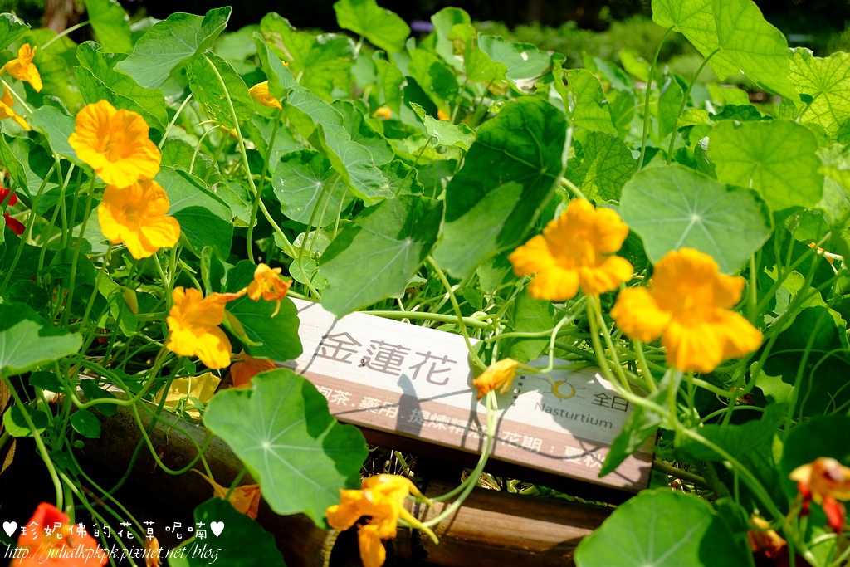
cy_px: 284
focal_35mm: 44
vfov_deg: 30.5
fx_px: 1039
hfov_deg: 44.5
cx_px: 425
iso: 400
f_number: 4.7
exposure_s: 1/1600
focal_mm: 29.5
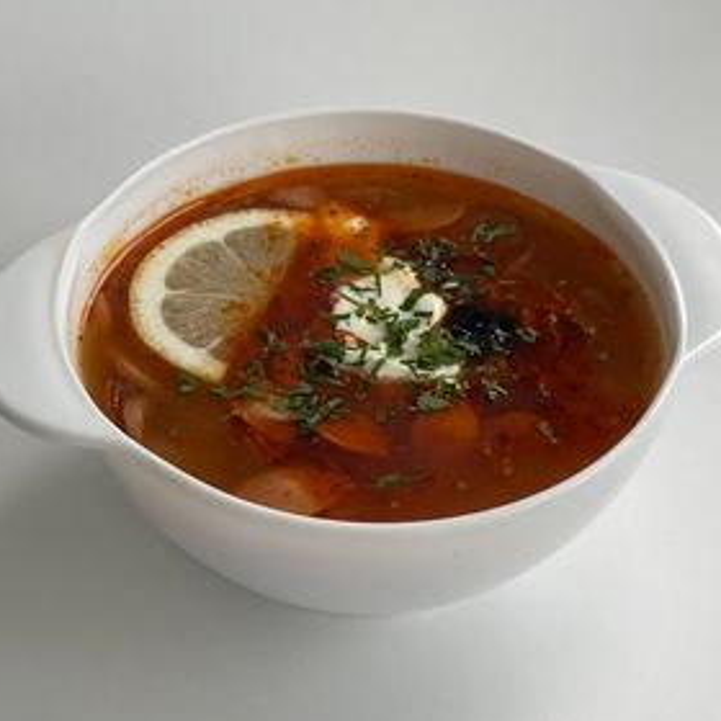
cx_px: 371
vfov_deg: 24.6
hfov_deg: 24.7
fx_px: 1650
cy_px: 315
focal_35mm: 70
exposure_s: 1/122
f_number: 2
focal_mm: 6
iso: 100
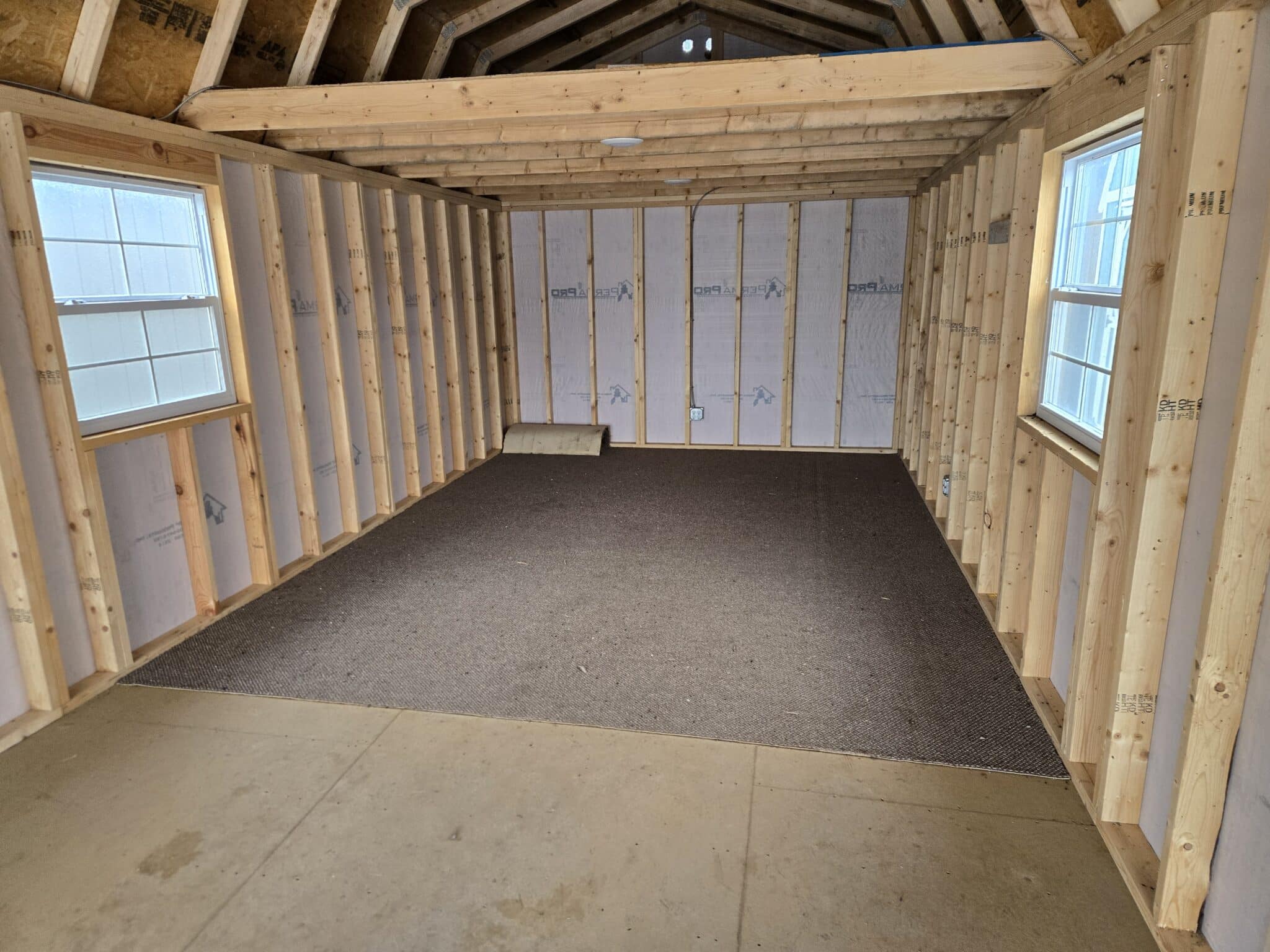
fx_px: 844
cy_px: 476
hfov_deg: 73.9
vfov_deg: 58.9
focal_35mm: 23
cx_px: 635
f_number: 1.8
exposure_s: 1/180
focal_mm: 5.4
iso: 200
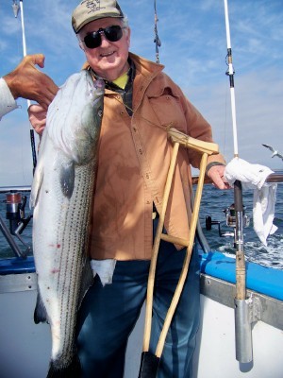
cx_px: 142
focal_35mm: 36
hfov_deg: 39.7
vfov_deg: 51.4
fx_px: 392
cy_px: 189
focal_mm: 5.85
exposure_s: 1/1000
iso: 64
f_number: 2.8
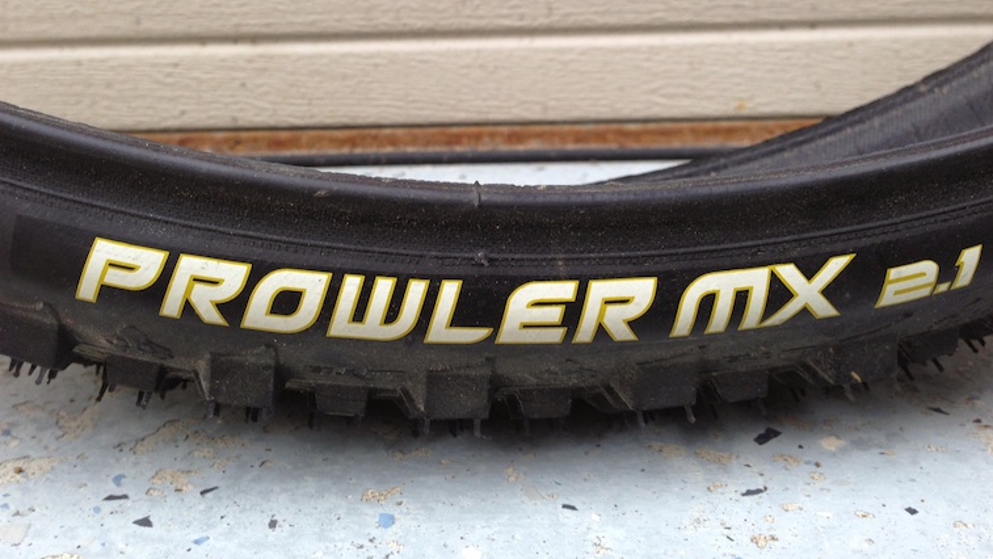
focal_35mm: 38
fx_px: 1001
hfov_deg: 52.8
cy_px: 176
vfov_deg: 30.9
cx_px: 495
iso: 50
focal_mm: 4.12
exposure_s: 1/60
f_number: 2.4
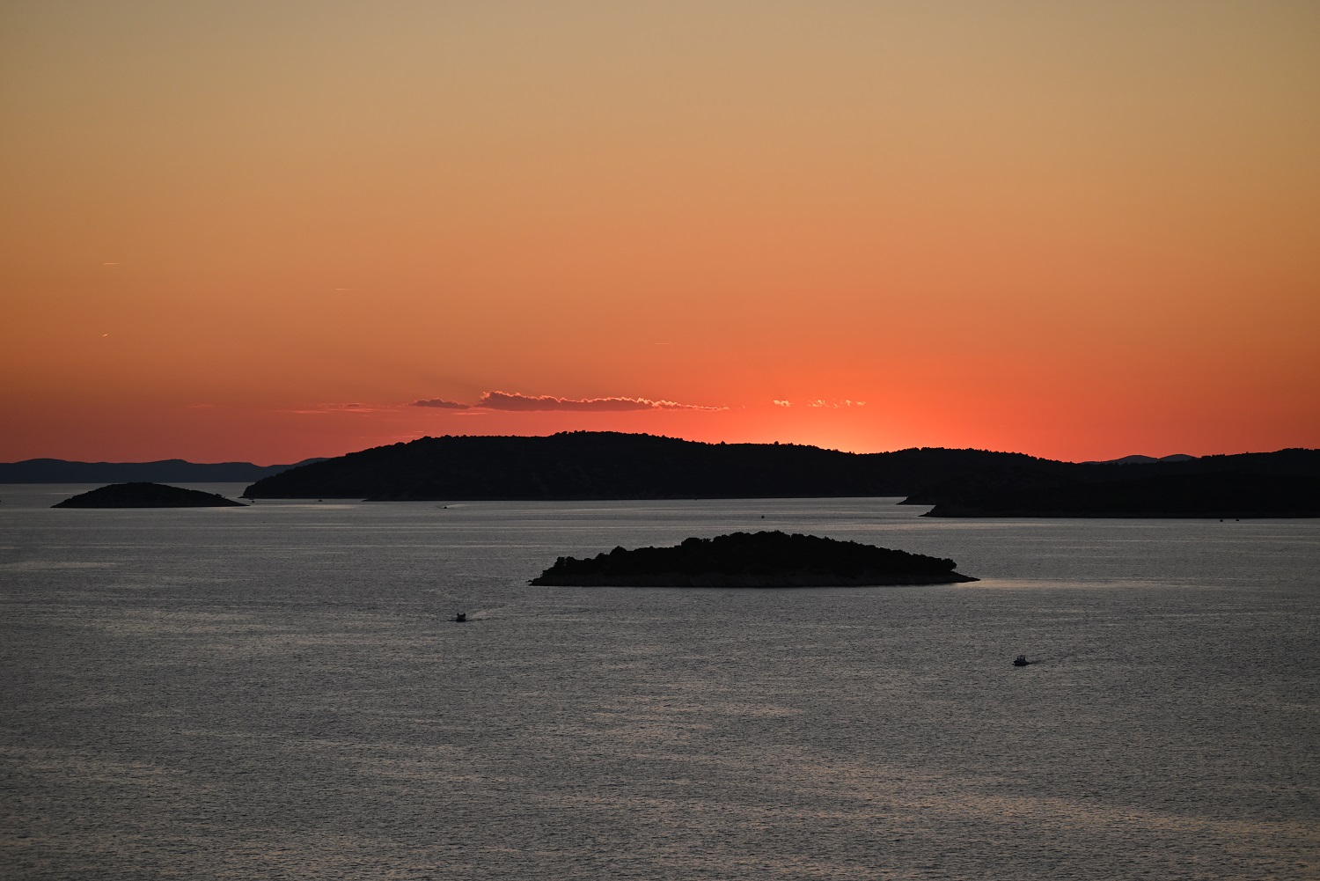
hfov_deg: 14.6
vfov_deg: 9.8
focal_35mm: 140
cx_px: 660
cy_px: 440
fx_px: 5135
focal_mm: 140
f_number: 4.8
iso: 250
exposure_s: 1/1250
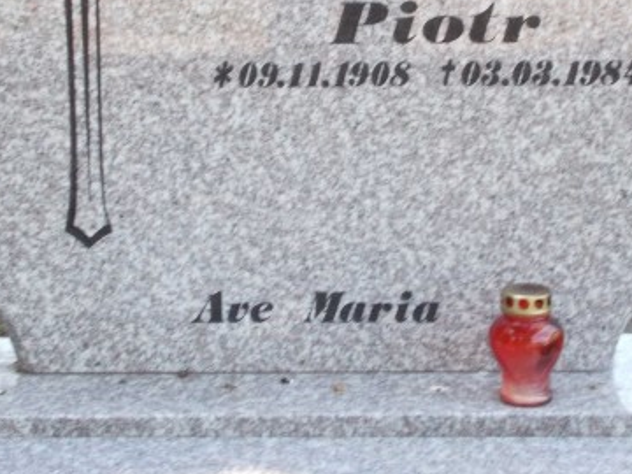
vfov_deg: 10.9
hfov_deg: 14.6
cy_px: 93
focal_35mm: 135
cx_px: 318
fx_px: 2465
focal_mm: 13.5
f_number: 5.8
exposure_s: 1/60
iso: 200
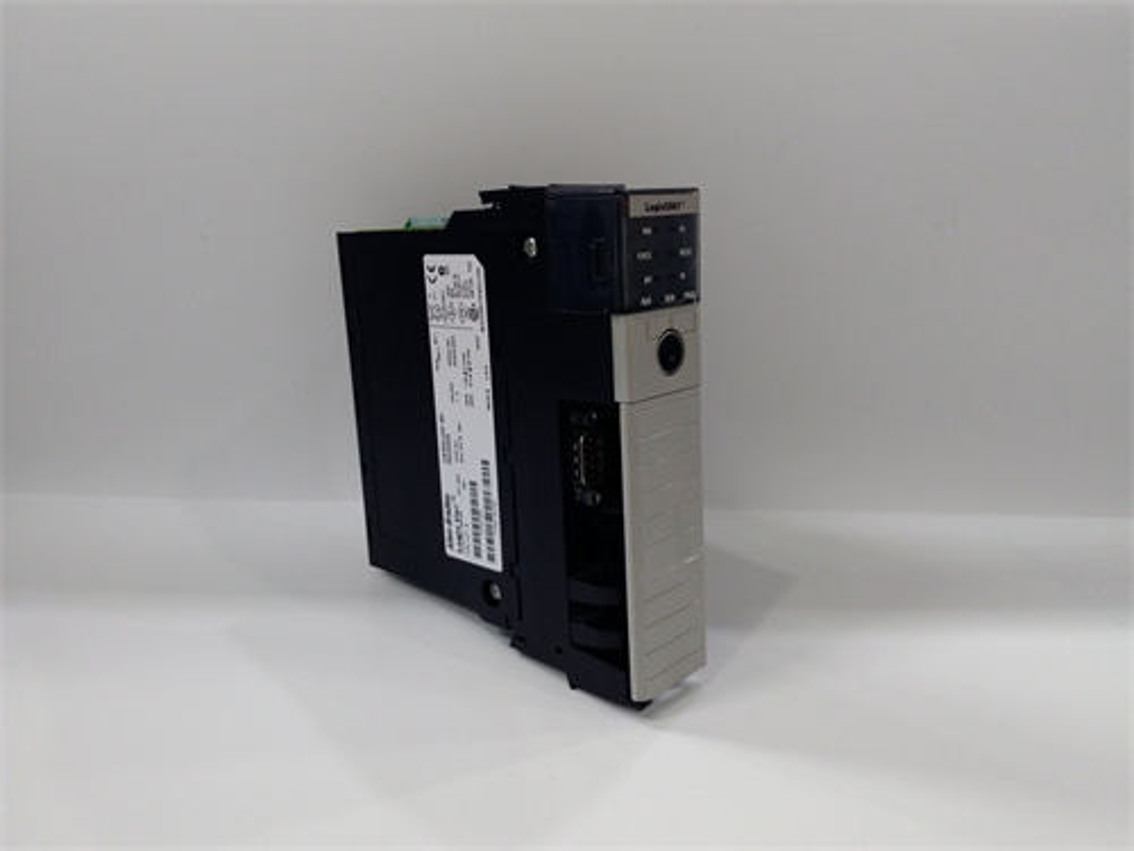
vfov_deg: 51.4
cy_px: 426
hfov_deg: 65.3
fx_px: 885
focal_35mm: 27
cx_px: 567
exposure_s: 1/33
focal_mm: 3.79
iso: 231
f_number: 2
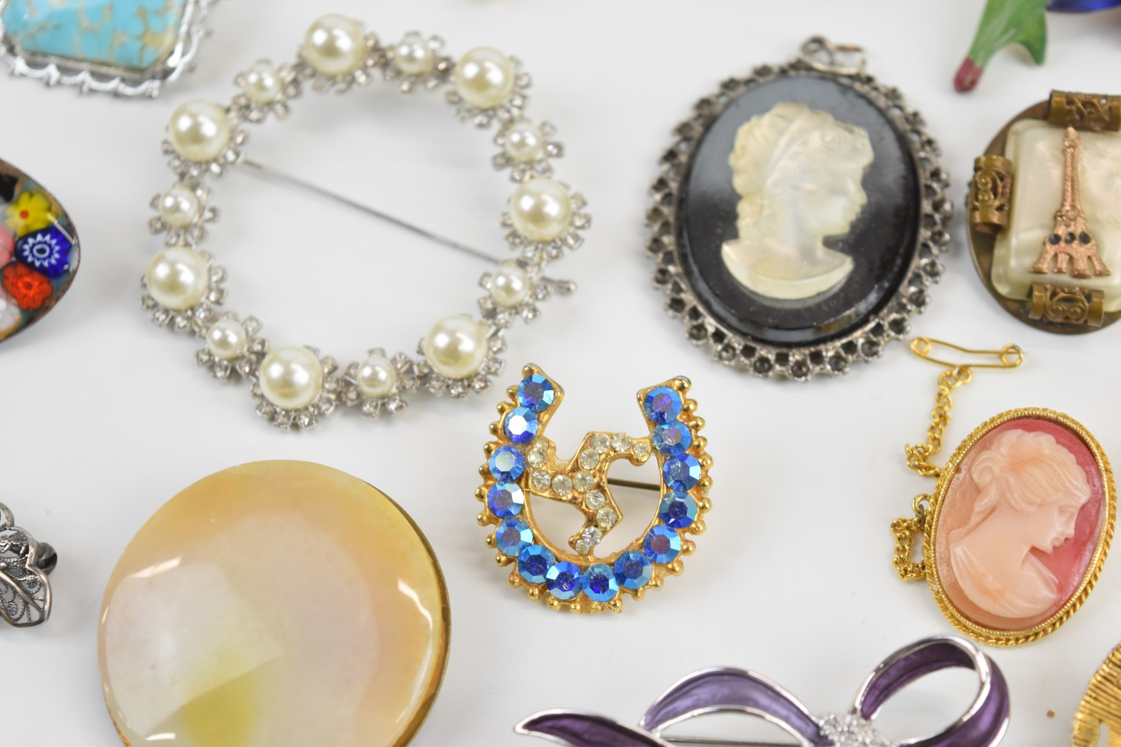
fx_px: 2569
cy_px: 374
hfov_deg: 24.6
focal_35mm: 82
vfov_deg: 16.6
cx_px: 560
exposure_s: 1/125
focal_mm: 55
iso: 900
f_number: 5.6
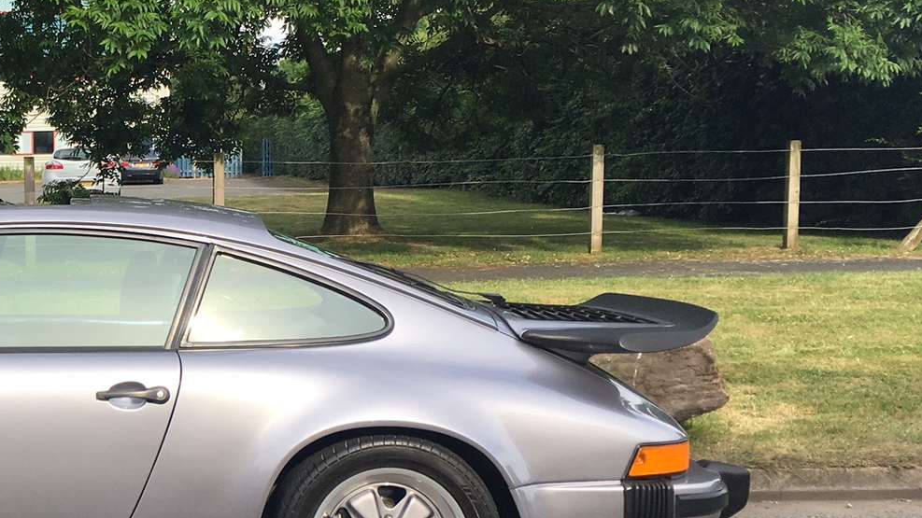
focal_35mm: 64
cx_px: 22
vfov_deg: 18.7
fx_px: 1565
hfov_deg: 30.7
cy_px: 354
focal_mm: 4.15
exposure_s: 1/641
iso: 25
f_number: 2.2
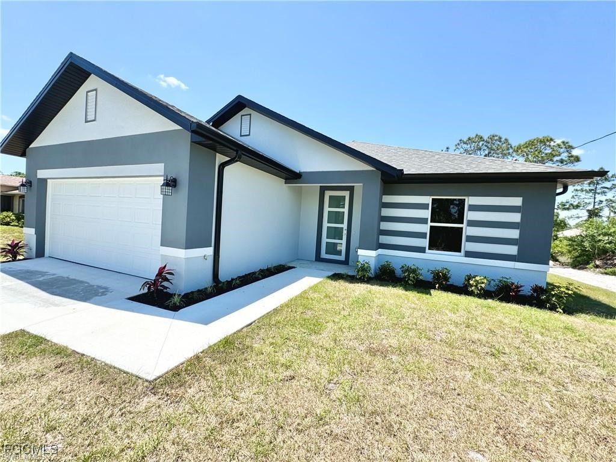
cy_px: 231
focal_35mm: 14
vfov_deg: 85.7
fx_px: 249
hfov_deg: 102.1
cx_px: 308
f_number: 2.2
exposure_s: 1/879
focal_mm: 2.22
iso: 50
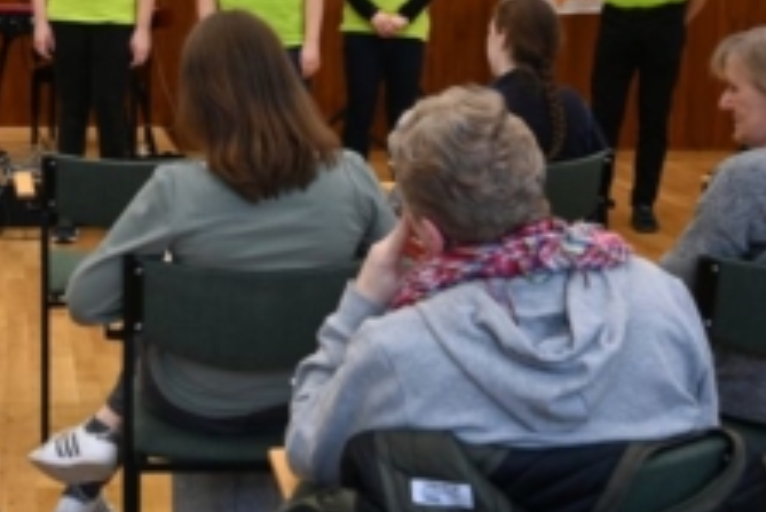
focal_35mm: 76
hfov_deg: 26.1
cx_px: 124
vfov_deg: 17.5
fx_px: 1611
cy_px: -45
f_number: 4
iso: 560
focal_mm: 22.5
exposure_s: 1/125
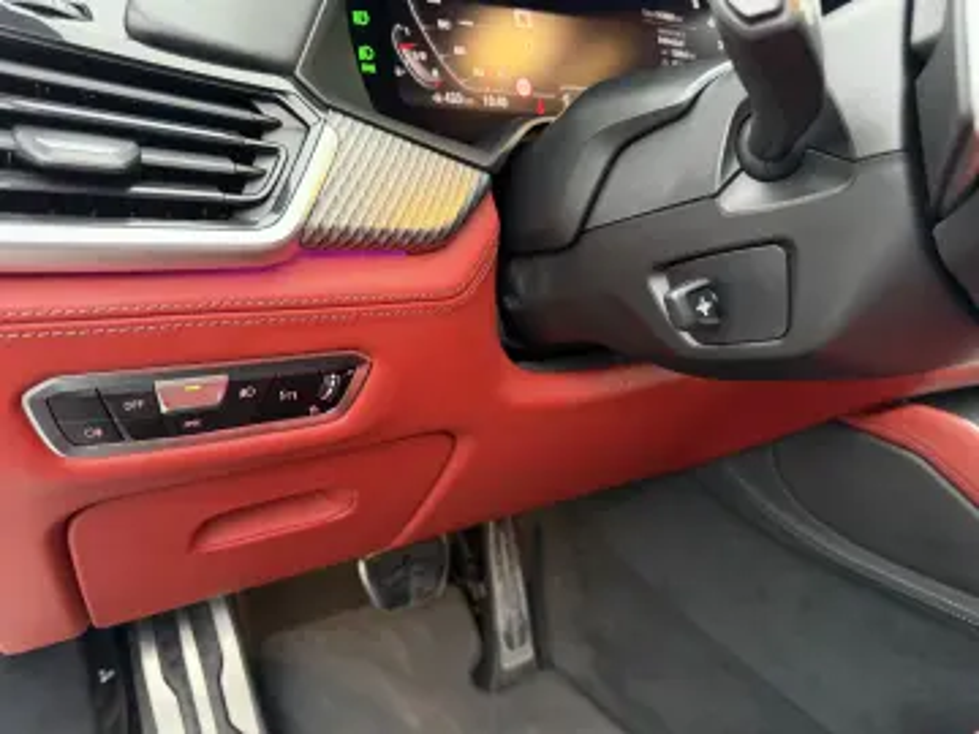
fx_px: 679
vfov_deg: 56.8
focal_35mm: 24
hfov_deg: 71.6
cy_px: 367
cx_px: 490
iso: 800
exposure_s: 1/41
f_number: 1.78
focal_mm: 6.76
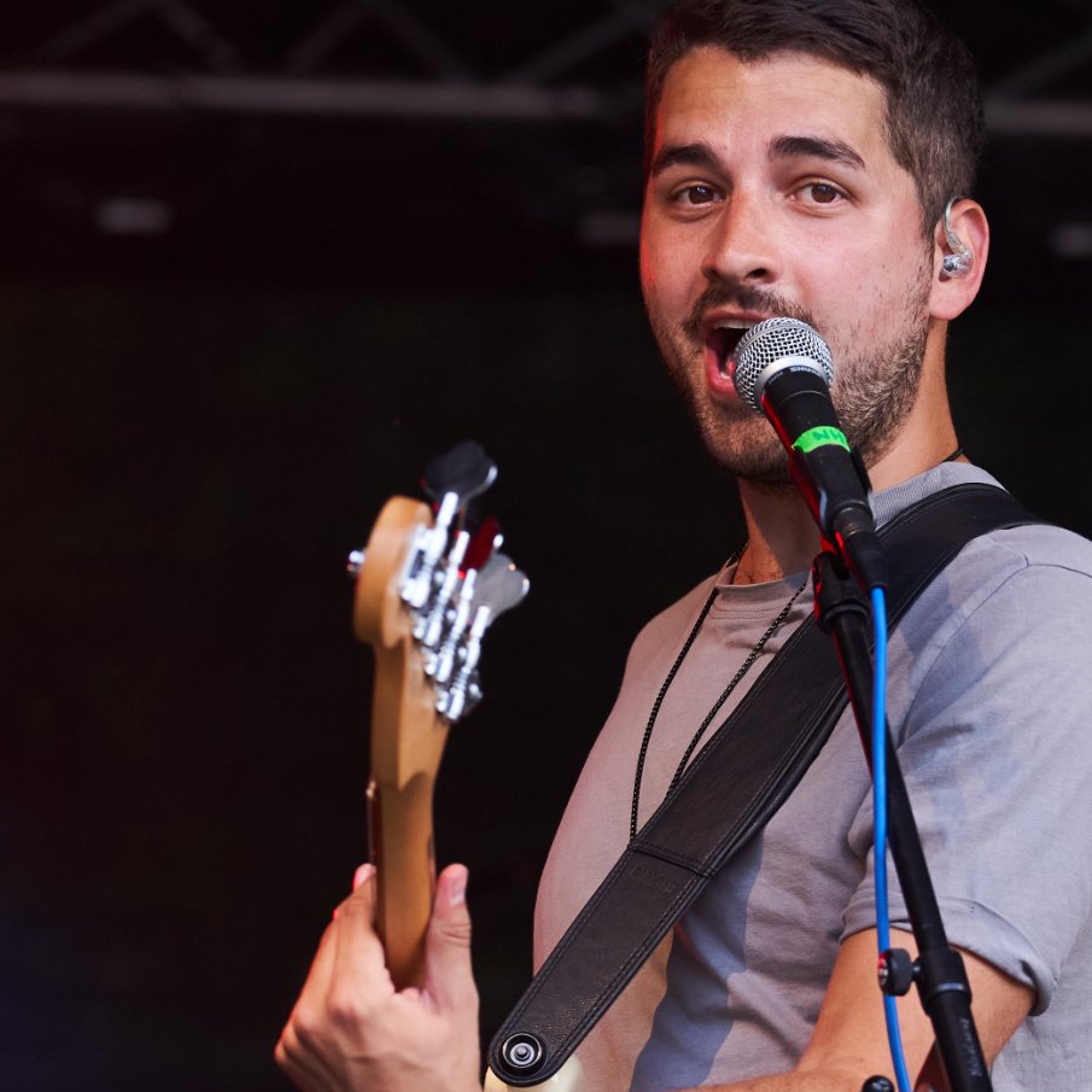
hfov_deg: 5.4
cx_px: 725
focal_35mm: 327
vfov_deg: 5.4
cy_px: 933
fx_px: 11671
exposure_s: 1/320
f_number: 4
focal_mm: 136
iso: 800
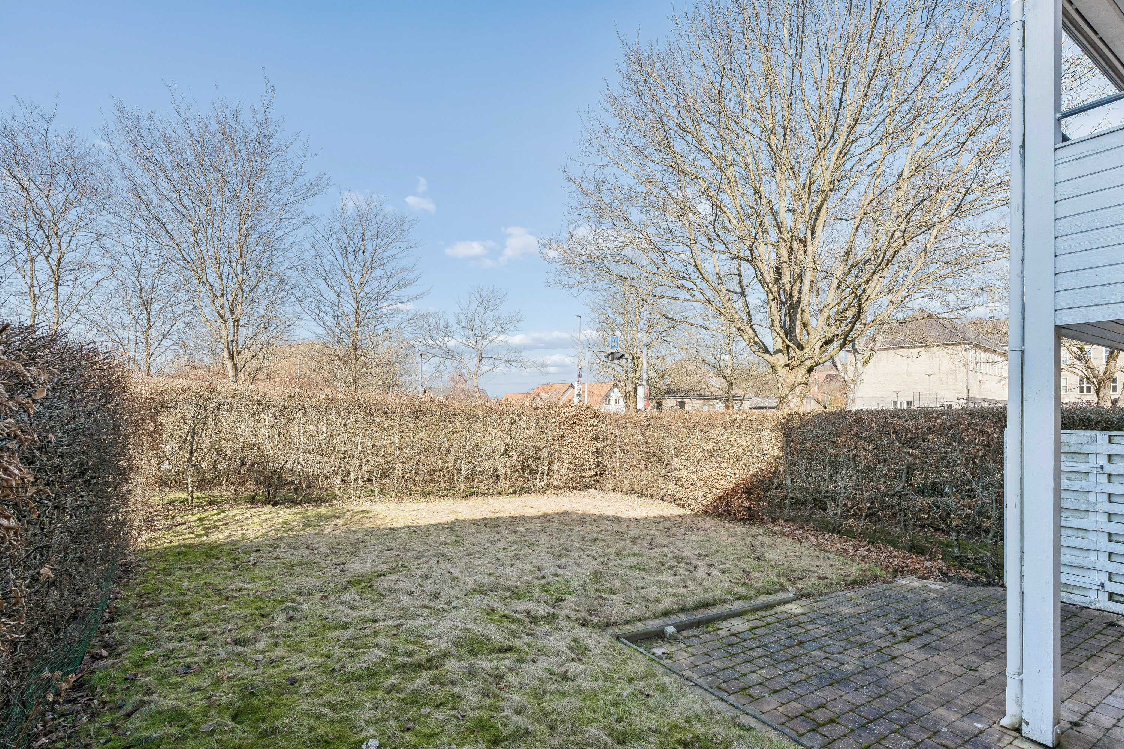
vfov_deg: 70.4
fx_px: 531
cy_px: 374
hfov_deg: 93.3
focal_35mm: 17
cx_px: 562
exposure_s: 1/400
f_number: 10
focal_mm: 17
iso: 800
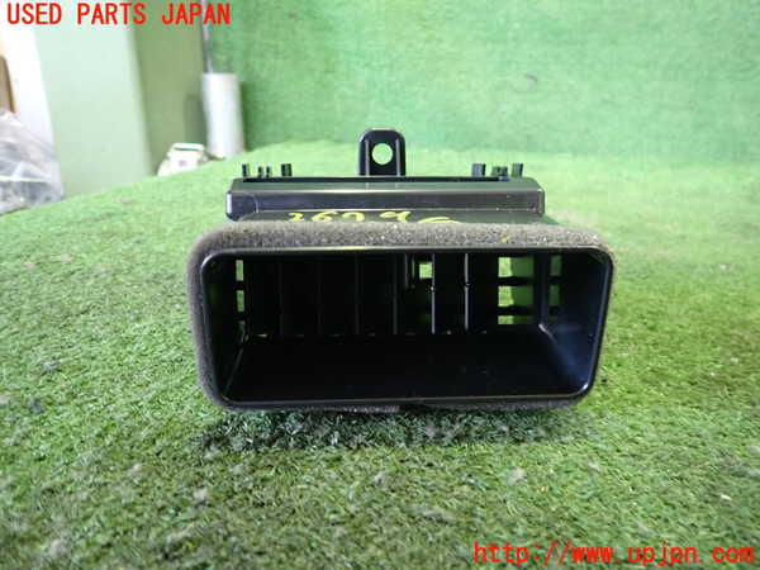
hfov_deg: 69.4
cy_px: 285
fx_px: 549
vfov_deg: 54.9
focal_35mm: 25
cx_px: 380
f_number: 2
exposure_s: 1/25
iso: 800
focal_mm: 4.5
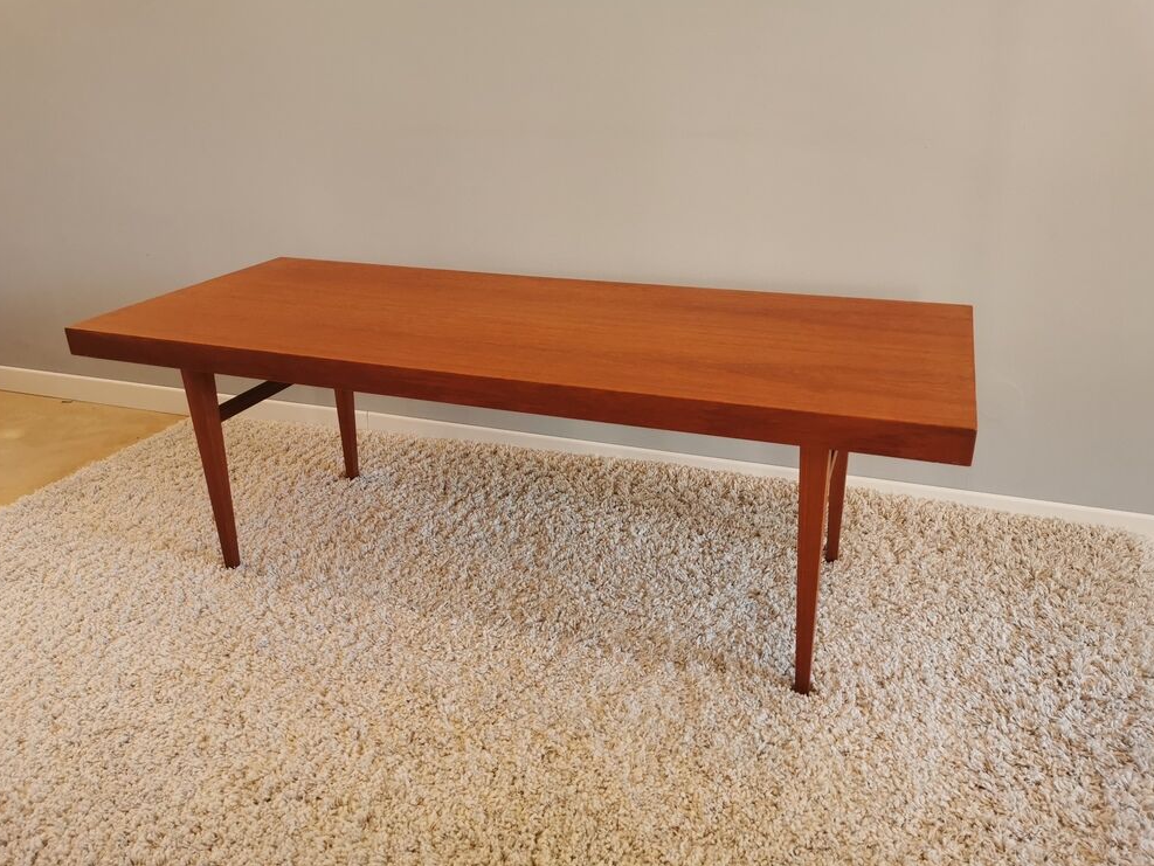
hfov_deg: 63.4
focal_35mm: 28
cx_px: 567
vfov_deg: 49.8
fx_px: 934
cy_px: 438
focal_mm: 5.58
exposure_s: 1/100
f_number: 1.8
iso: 160
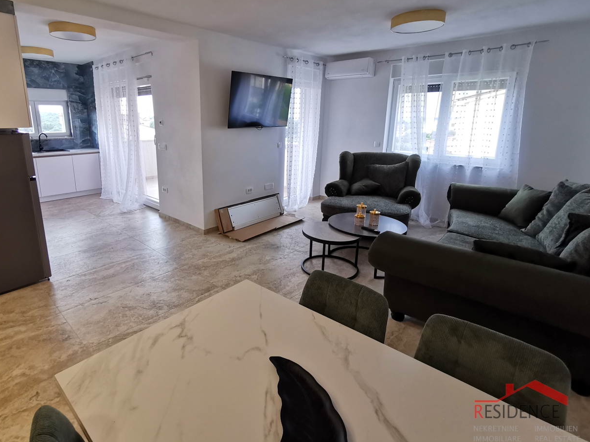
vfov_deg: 68.4
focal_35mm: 19
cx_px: 243
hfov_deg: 83.9
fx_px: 324
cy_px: 193
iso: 250
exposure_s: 1/60
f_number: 2.2
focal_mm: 2.35
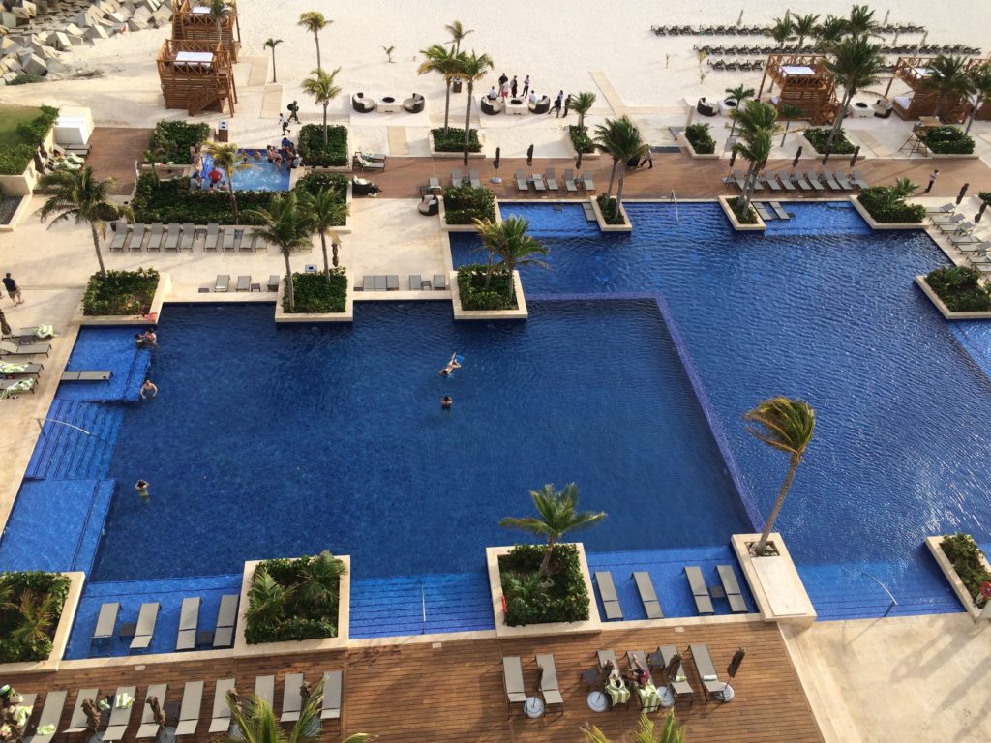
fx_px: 830
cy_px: 372
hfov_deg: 61.7
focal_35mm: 29
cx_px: 496
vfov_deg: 48.2
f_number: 2.2
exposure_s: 1/1172
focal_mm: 4.15
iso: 32
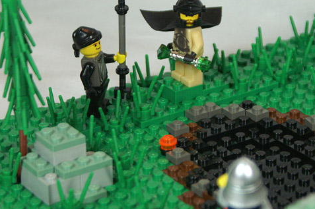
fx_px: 1538
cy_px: 92
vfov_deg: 7.8
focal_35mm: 176
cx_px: 207
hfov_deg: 11.7
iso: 800
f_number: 5.6
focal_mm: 70
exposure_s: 1/40
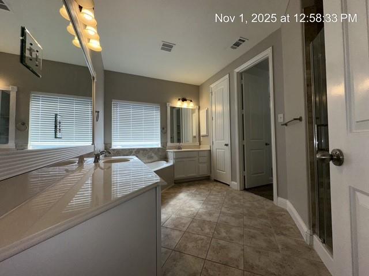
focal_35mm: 14
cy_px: 138
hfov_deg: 102.1
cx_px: 184
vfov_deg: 85.7
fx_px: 149
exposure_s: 1/226
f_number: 2.2
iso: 32
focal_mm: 2.22
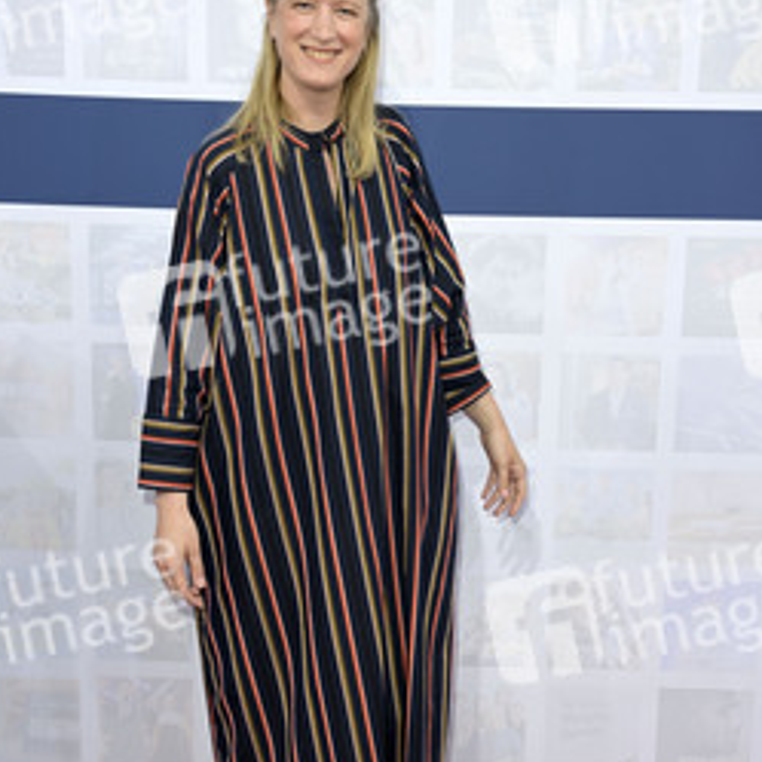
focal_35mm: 60
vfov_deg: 28.5
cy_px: 459
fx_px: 1494
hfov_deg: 28.6
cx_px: 364
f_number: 7.1
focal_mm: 44
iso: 640
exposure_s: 1/125
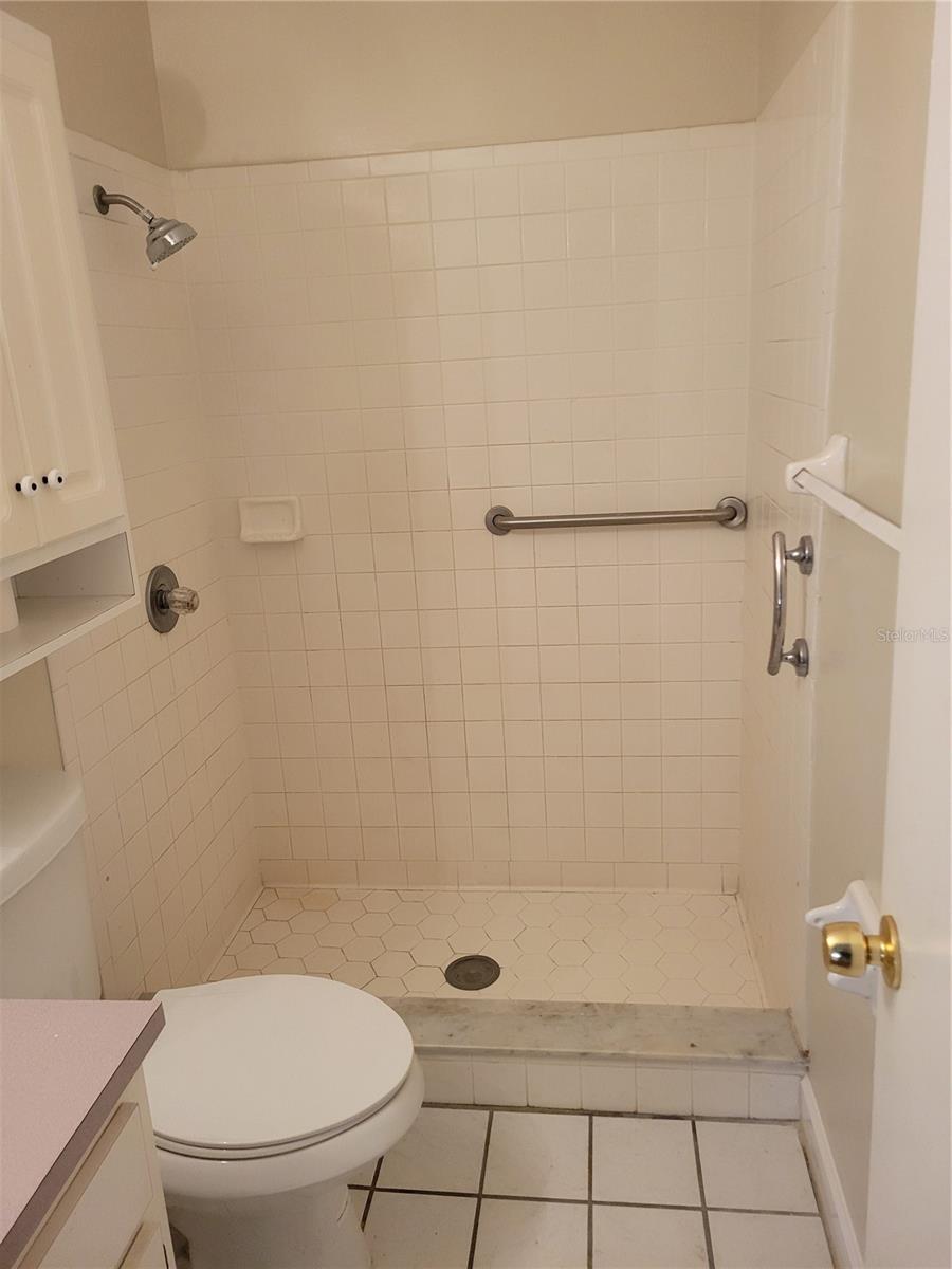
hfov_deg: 53.1
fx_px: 953
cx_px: 476
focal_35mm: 26
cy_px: 634
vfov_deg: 67.3
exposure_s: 1/120
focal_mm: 5.4
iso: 320
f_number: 1.8
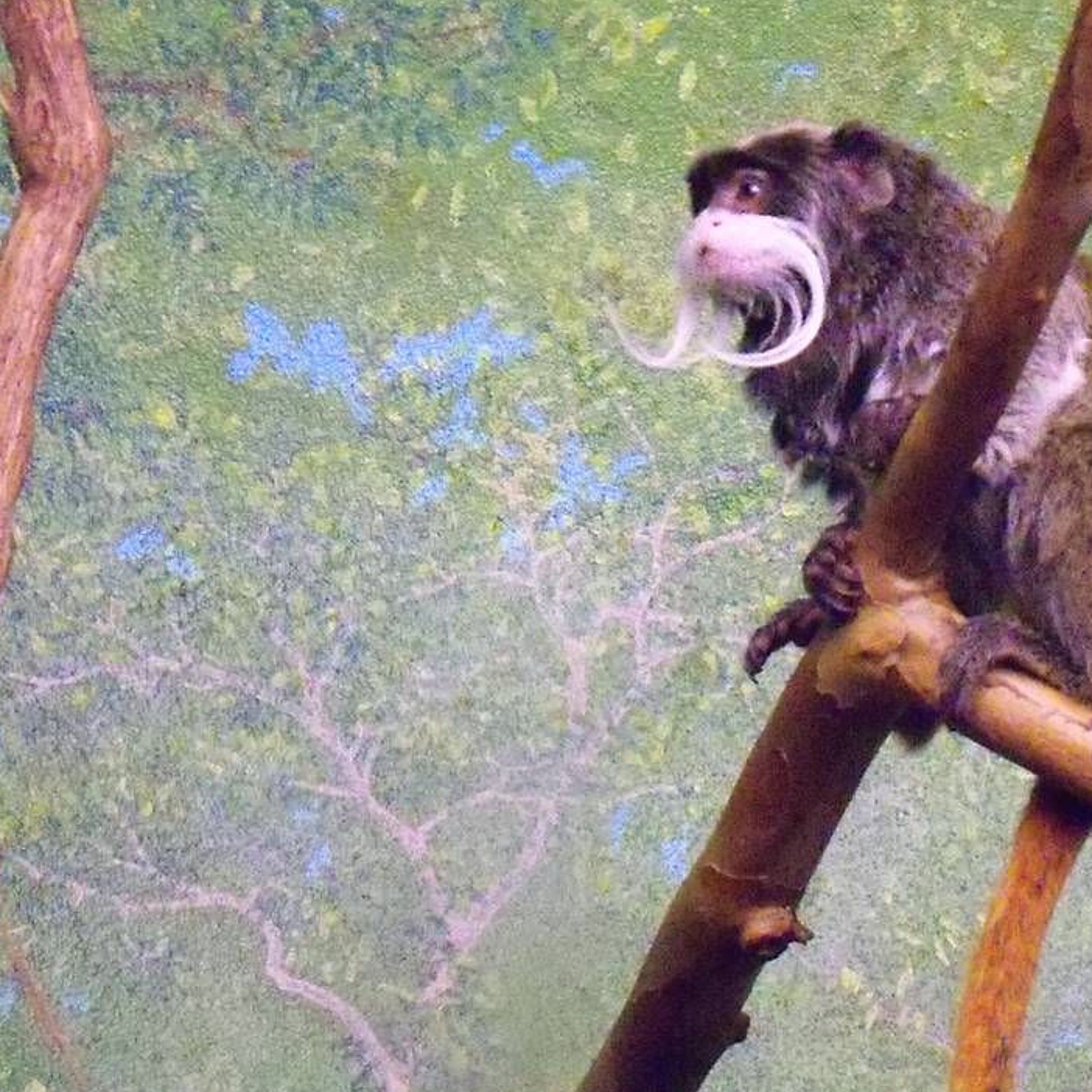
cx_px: 610
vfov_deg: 12.4
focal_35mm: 141
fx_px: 5032
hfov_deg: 12.4
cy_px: 600
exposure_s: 1/125
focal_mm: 12.3
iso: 1600
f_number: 4.1
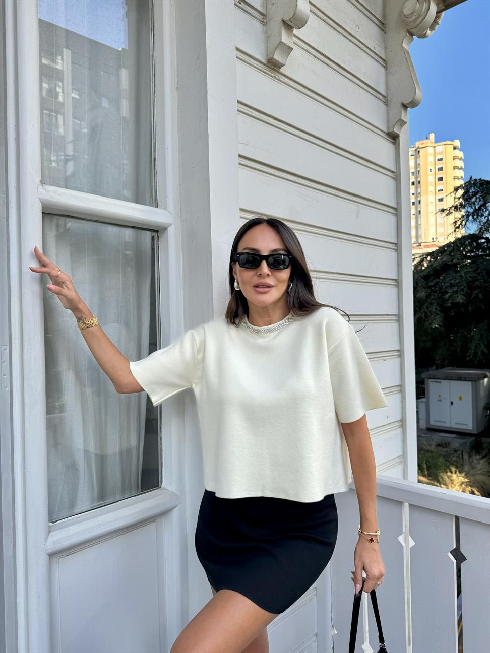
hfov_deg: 56.8
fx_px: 453
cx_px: 245
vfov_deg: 71.6
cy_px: 326
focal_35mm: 24
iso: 80
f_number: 1.78
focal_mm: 6.76
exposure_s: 1/1193
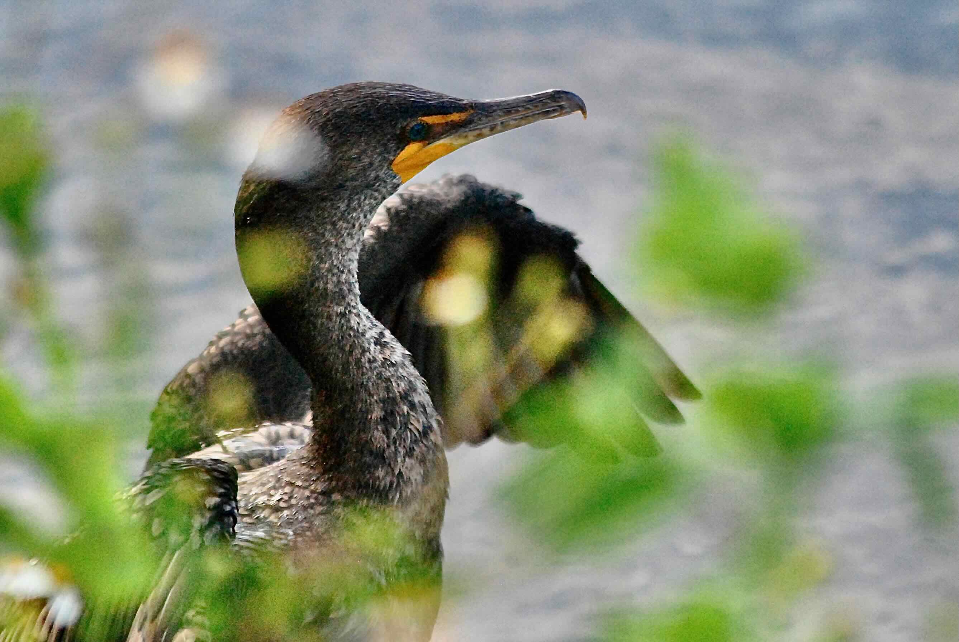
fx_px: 6801
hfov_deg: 8.1
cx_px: 480
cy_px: 321
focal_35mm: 255
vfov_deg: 5.4
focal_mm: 170
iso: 1600
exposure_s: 1/2000
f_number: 5.6
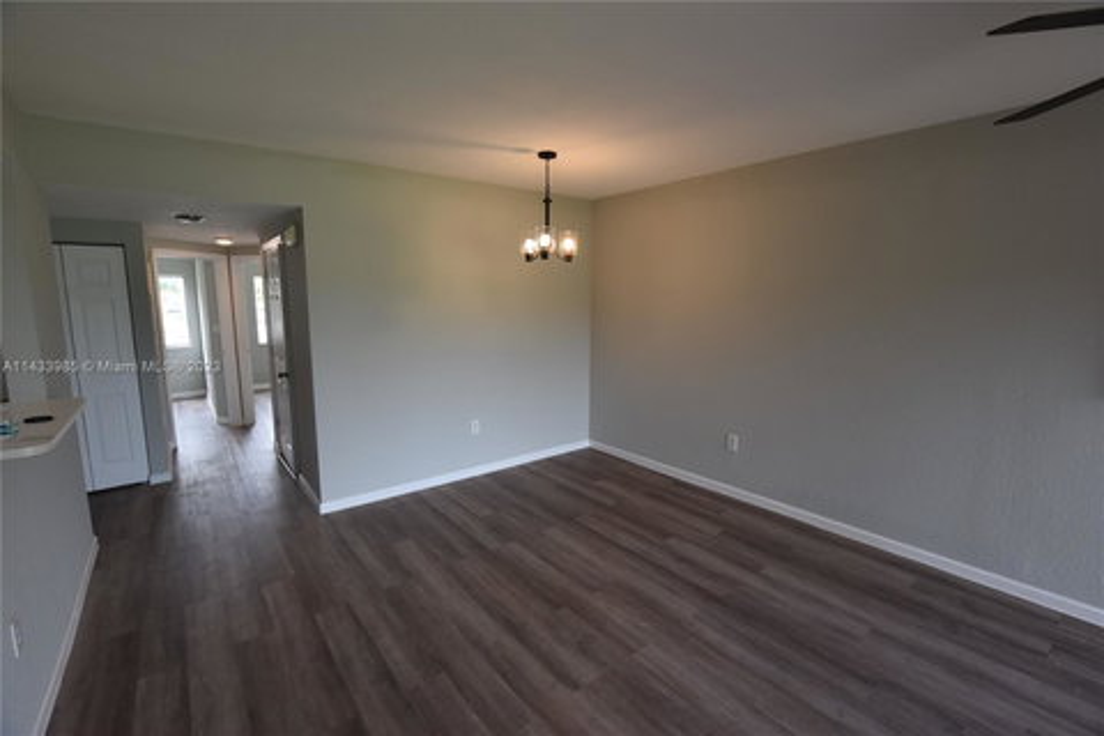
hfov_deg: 100.4
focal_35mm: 15
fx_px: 460
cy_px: 368
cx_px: 552
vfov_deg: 77.3
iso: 400
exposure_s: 1/100
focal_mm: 10
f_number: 5
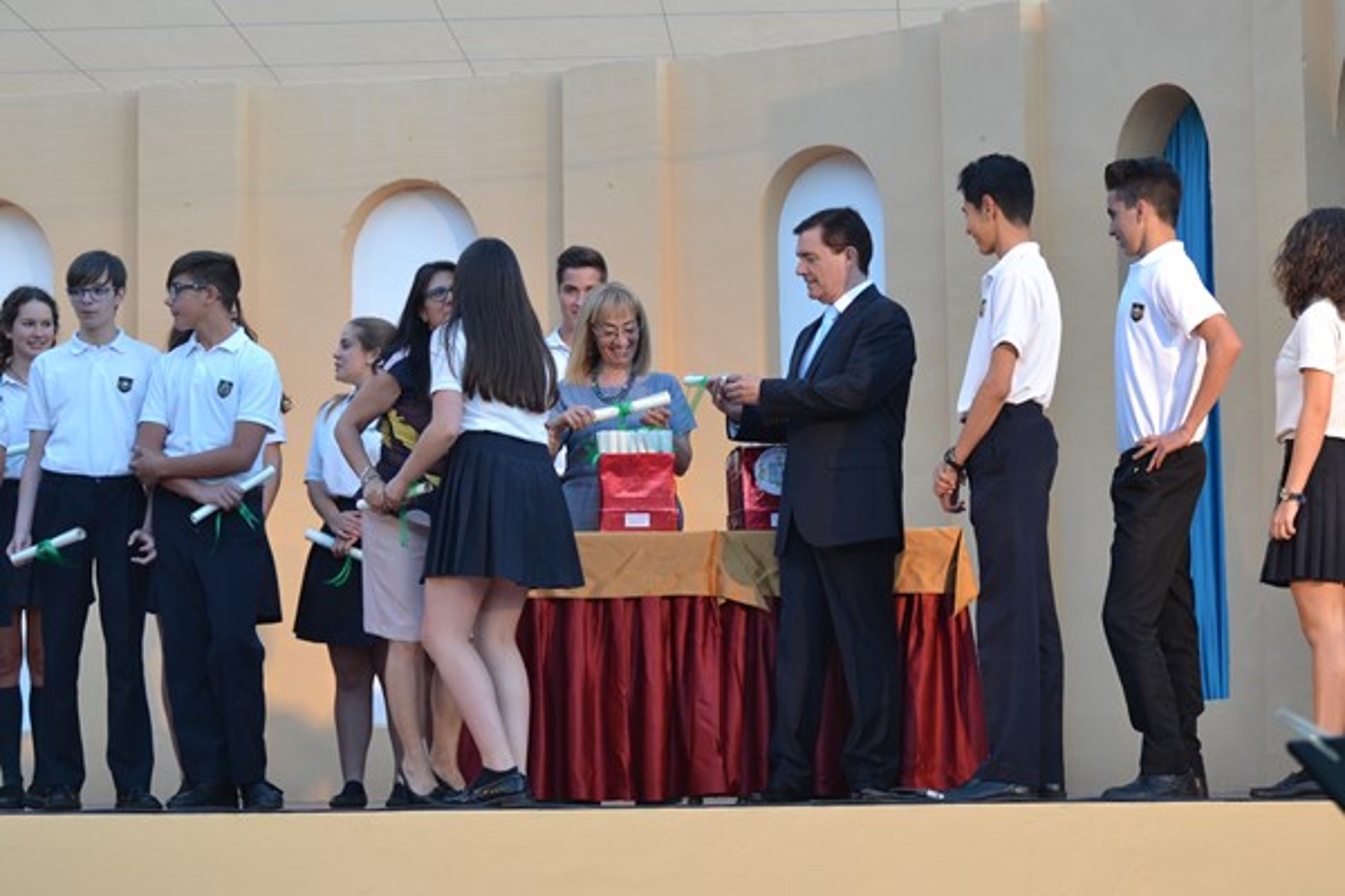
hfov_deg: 18.2
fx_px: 4203
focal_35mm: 112
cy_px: 448
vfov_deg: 12.2
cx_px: 672
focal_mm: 75
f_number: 4.5
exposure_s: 1/60
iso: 560
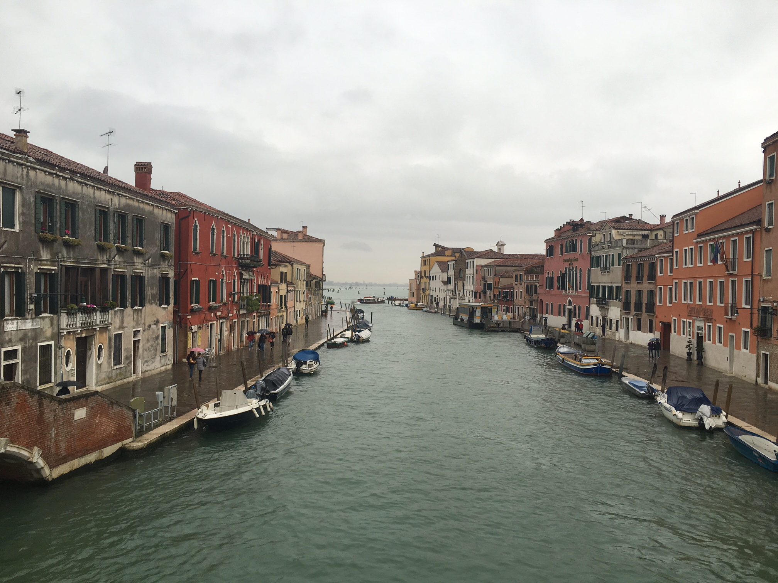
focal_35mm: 29
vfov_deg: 48.2
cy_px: 292
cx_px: 389
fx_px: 652
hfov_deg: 61.7
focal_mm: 4.15
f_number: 2.2
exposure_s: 1/125
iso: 25
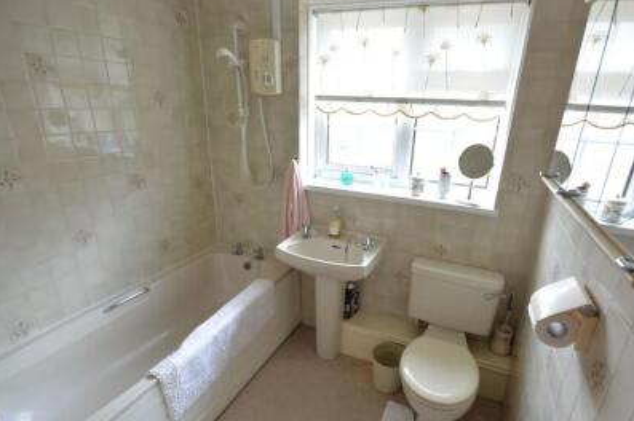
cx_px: 350
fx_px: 317
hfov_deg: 89.7
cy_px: 227
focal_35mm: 18
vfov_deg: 67.2
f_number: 8
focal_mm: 10
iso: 400
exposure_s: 1/20
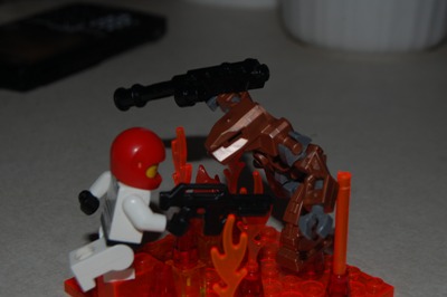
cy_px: 148
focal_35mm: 69
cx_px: 224
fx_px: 856
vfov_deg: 19.7
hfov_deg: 29.3
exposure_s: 1/60
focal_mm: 46
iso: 200
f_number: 5.3
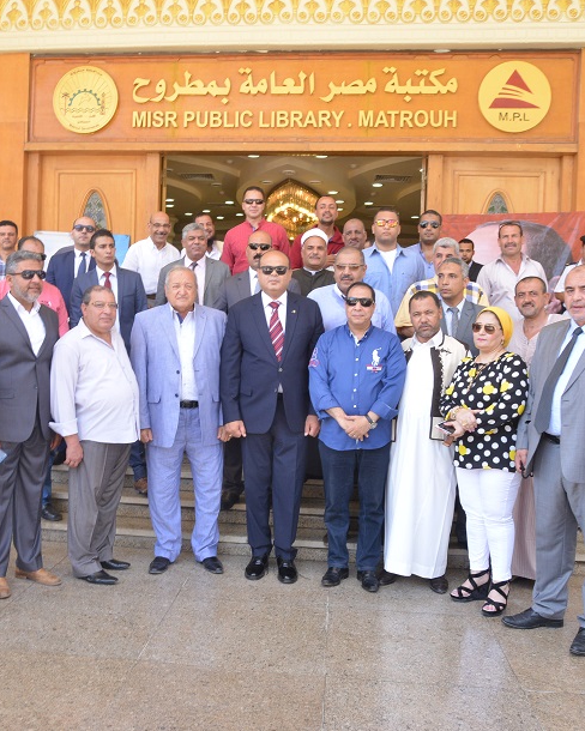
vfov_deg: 52.8
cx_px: 243
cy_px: 366
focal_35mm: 34
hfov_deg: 43.2
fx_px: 736
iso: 1000
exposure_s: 1/80
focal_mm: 24
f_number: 10
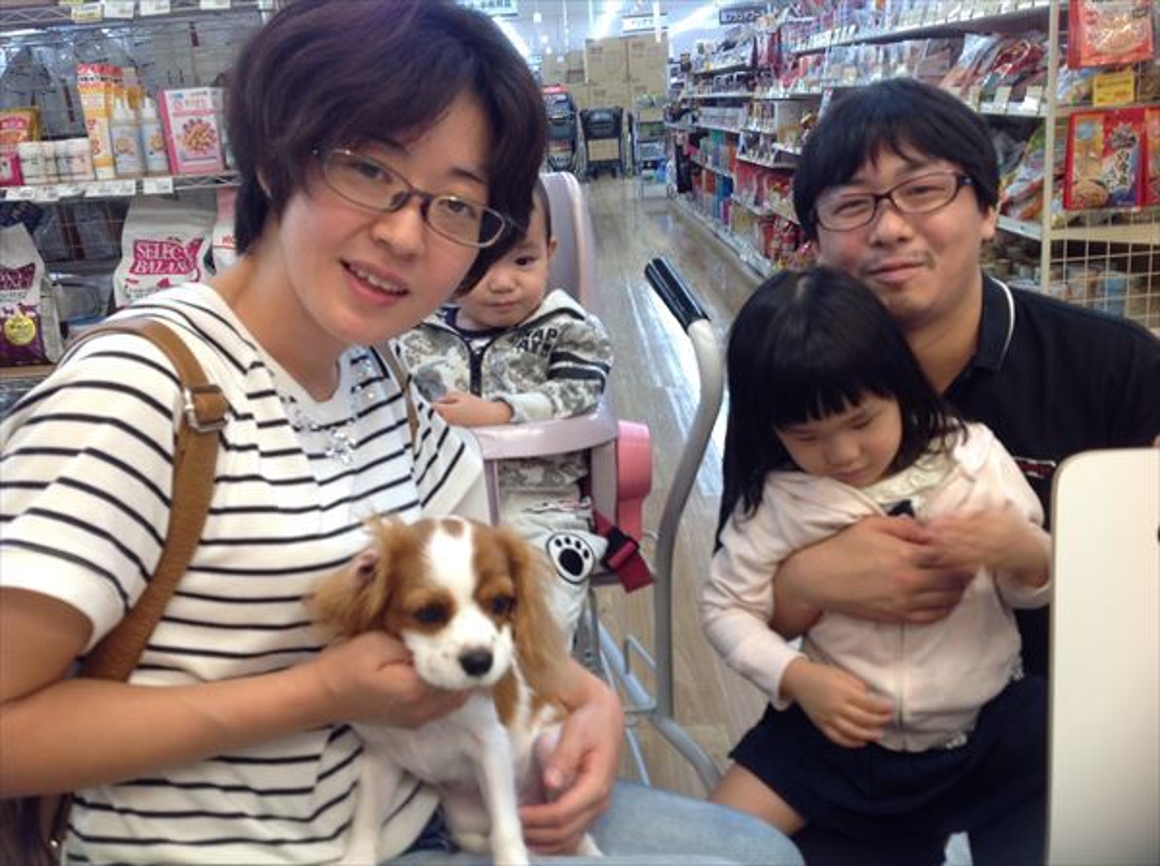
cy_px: 433
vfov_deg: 40.6
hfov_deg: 52.7
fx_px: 1171
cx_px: 580
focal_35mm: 35
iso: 50
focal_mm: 4.28
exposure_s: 1/24
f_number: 2.4
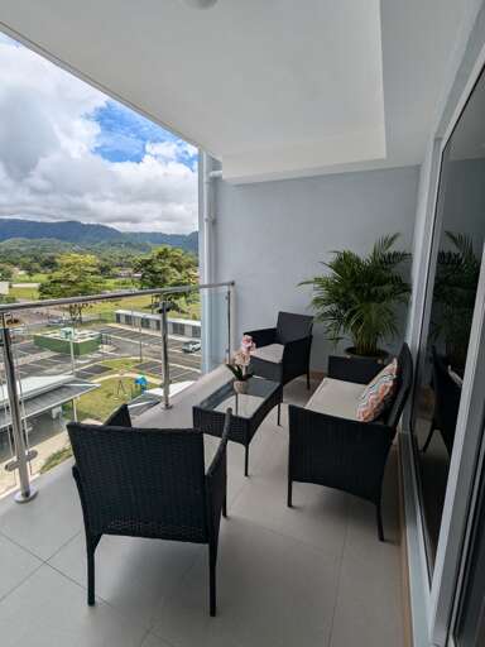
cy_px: 324
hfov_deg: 78.1
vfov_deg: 94.5
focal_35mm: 16
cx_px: 242
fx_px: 299
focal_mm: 2.35
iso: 51
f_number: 2.2
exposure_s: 1/2037
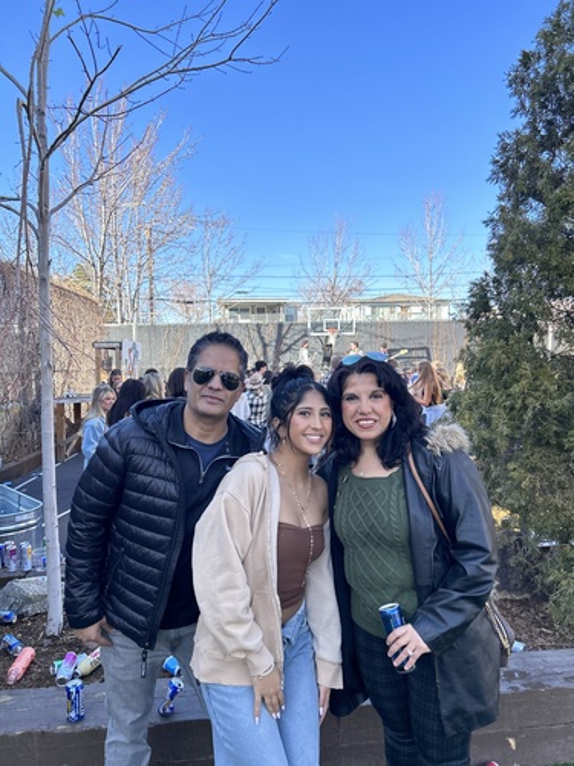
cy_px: 383
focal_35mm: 26
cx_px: 287
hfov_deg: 53.1
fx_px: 575
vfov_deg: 67.3
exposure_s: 1/658
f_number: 1.5
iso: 50
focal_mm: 5.7
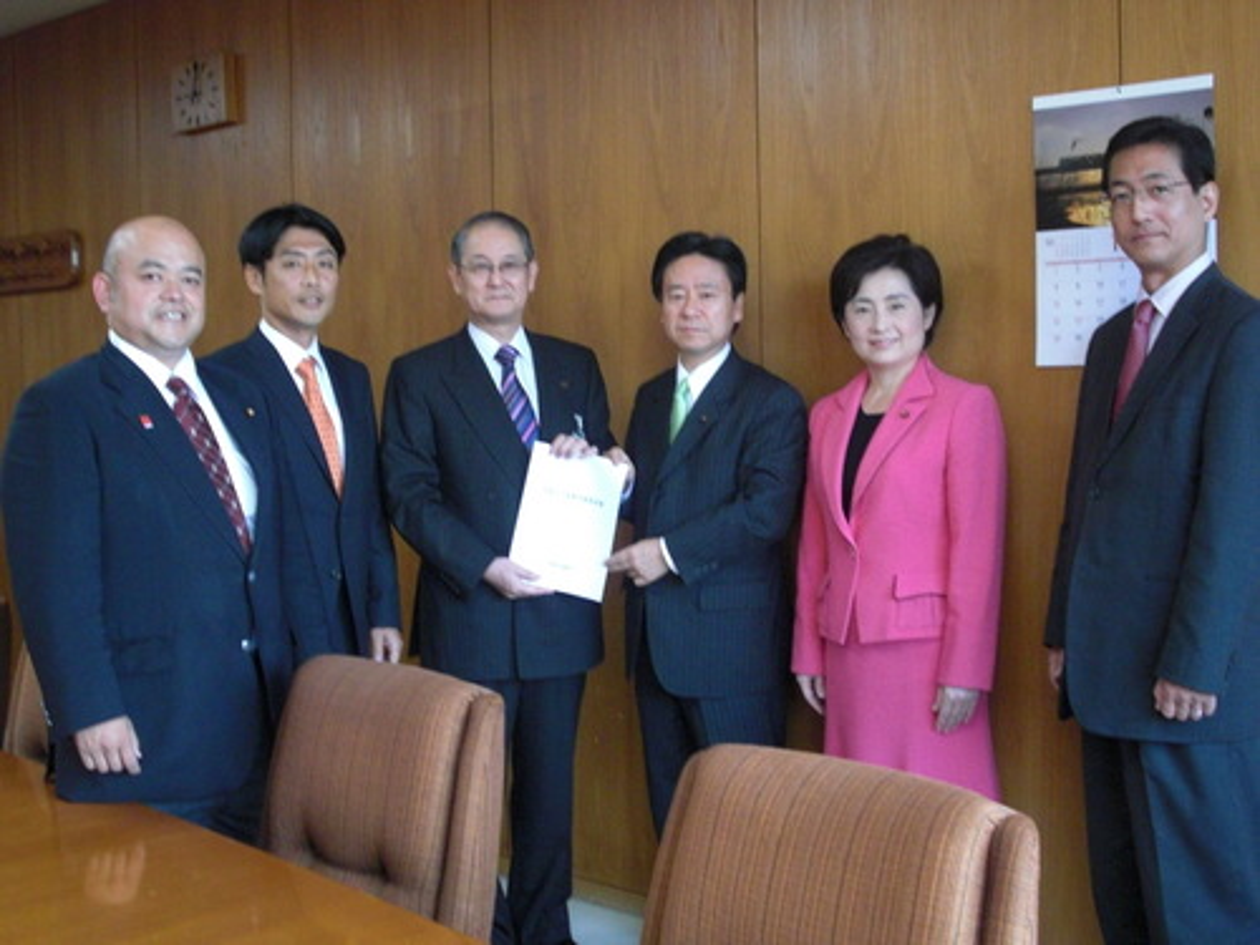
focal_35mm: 43
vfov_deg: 33.6
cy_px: 472
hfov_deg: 43.9
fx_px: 1565
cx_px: 630
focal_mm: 7.6
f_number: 3.1
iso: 400
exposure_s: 1/80
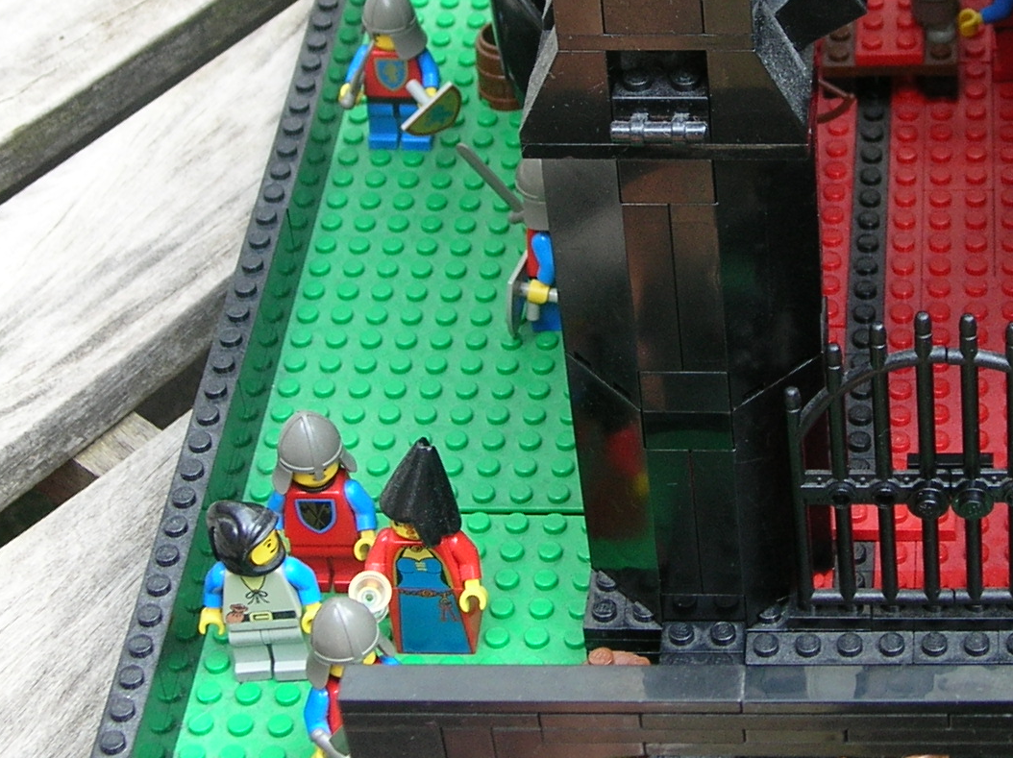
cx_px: 756
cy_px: 243
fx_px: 2983
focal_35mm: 102
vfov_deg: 14.5
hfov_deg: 19.1
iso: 50
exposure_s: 1/42.2
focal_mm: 7.8
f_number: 2.9
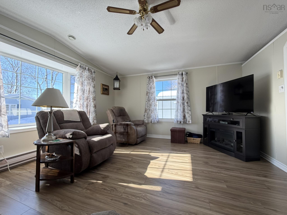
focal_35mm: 14
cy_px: 108
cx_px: 144
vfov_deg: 85.7
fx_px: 116
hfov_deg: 102.1
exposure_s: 1/121
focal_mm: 2.22
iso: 100
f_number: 2.2
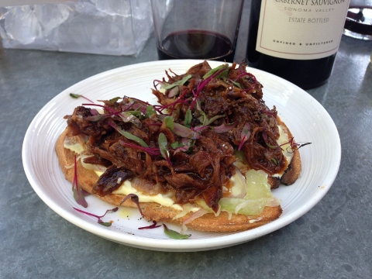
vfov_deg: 42.9
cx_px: 186
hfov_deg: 55.4
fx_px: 355
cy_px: 140
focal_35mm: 33
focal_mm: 4.12
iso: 50
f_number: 2.4
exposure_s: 1/30
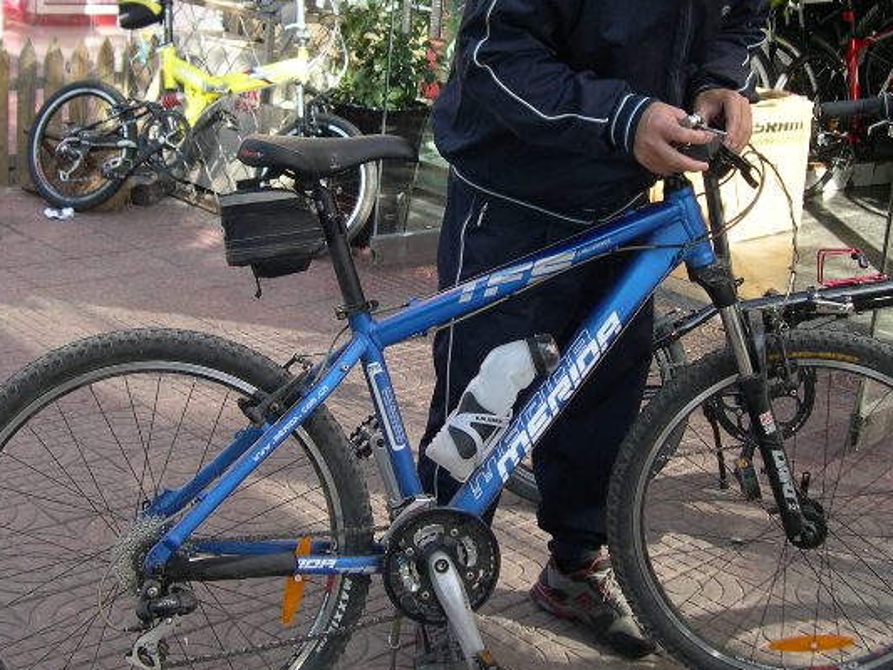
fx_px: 1471
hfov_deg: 33.8
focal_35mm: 57
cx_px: 437
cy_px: 229
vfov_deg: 25.5
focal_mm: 8
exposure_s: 1/171
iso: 100
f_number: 2.8
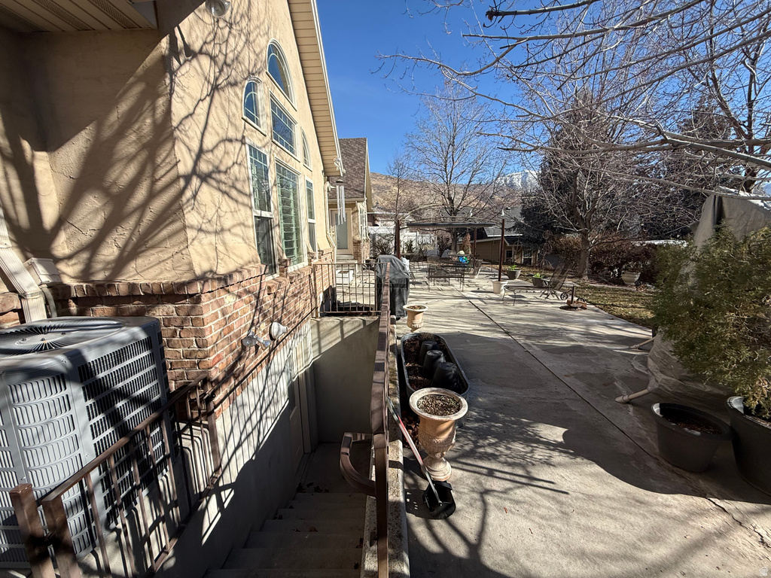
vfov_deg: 85.7
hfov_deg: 102.1
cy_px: 289
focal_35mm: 14
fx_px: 312
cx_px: 386
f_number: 2.2
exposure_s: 1/1656
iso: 50
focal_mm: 2.22
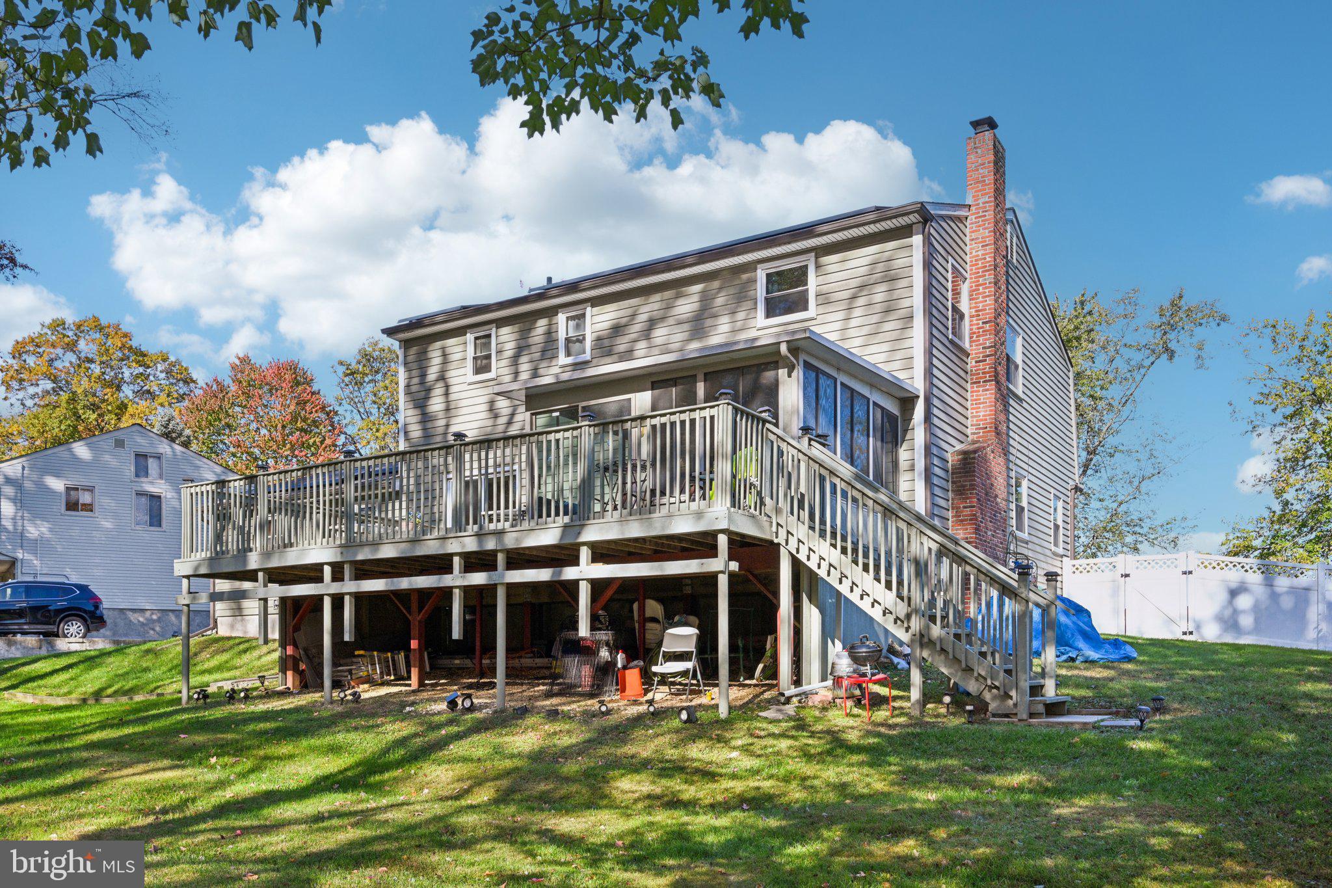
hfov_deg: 68.4
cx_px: 666
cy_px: 444
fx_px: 980
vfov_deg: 48.7
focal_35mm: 26
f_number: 8
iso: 400
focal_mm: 26.5
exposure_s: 1/400
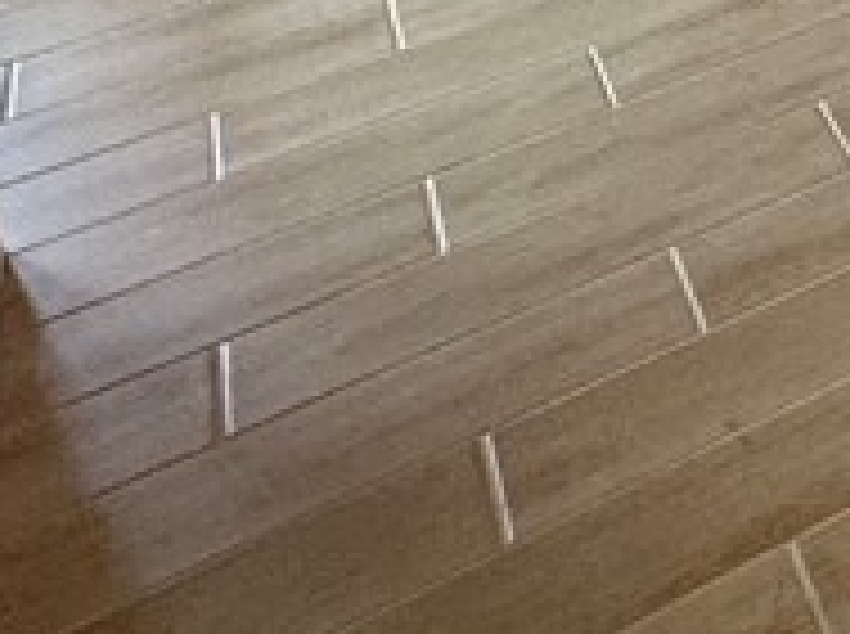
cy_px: -746
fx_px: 1863
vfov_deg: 14.7
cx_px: 2001
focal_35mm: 76
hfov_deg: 15.3
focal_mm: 2.22
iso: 125
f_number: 2.2
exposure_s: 1/120
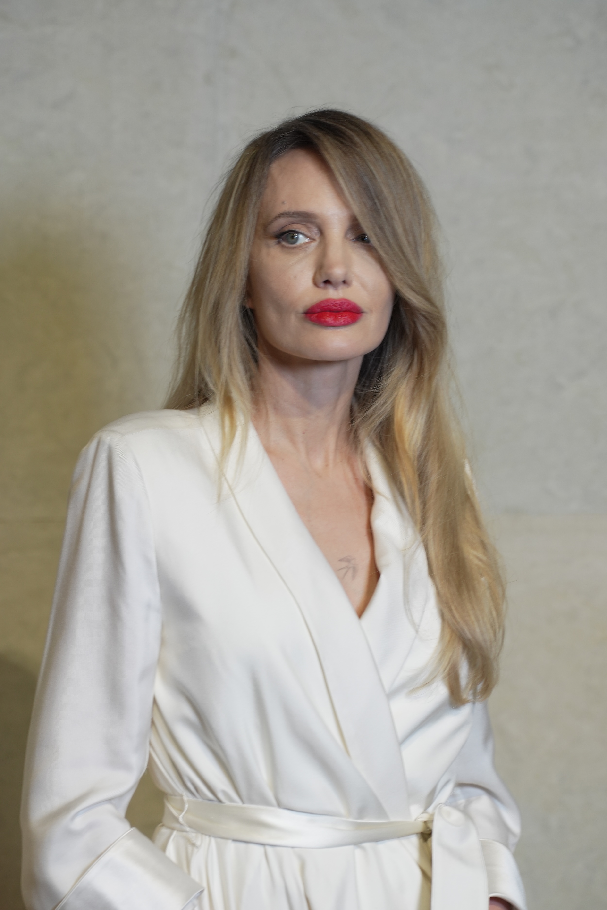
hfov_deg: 7.9
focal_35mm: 174
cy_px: 455
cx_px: 304
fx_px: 4400
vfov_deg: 11.8
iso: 400
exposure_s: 1/125
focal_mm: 116
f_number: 3.2
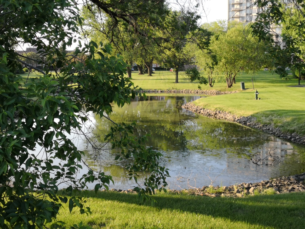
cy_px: 114
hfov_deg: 42.9
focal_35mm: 44
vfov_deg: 32.9
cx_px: 152
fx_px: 388
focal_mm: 3.95
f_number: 1.6
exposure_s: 1/425
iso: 50
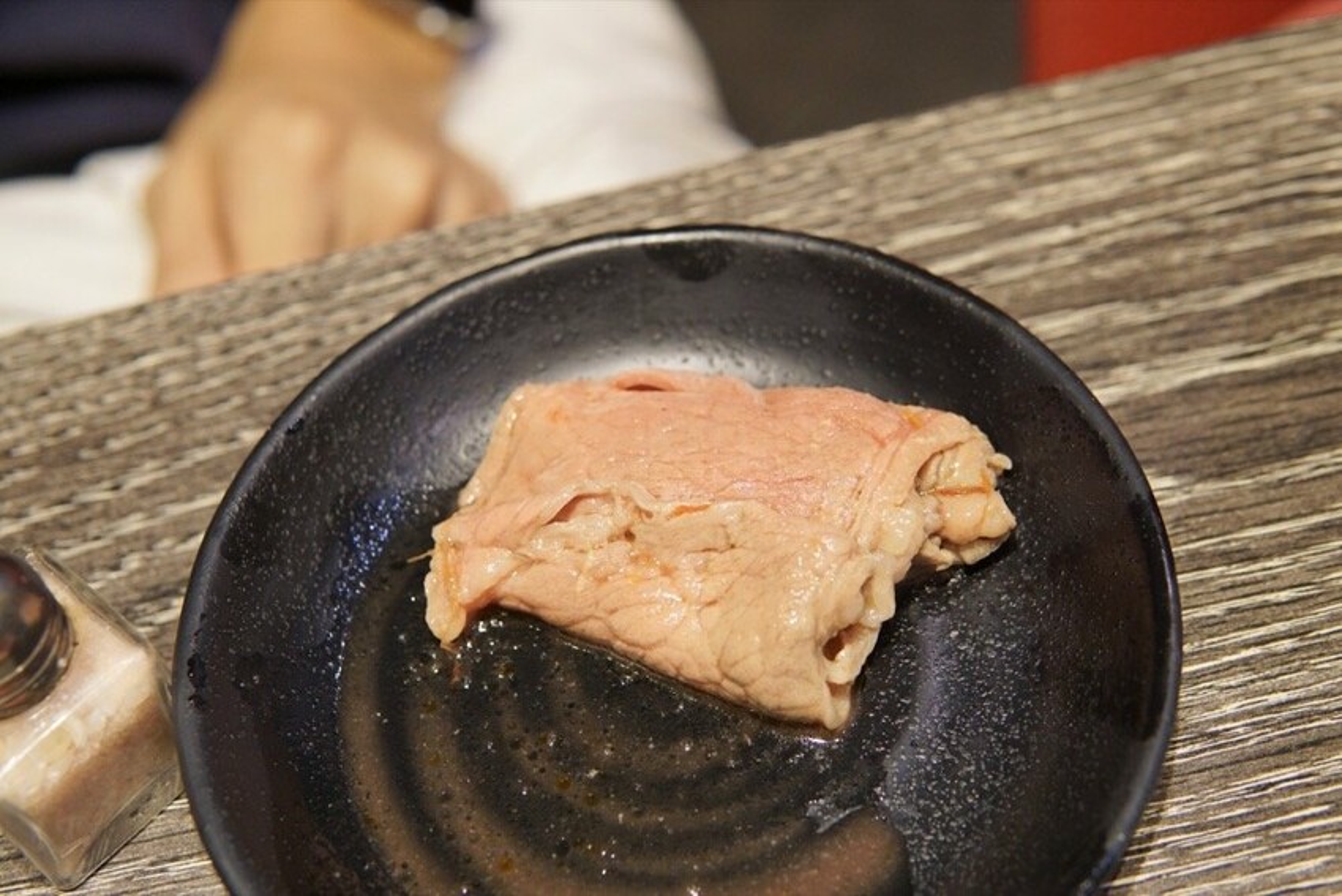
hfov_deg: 43.6
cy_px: 448
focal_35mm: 45
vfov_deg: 29.9
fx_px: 1678
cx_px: 671
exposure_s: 1/60
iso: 640
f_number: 4
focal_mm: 30
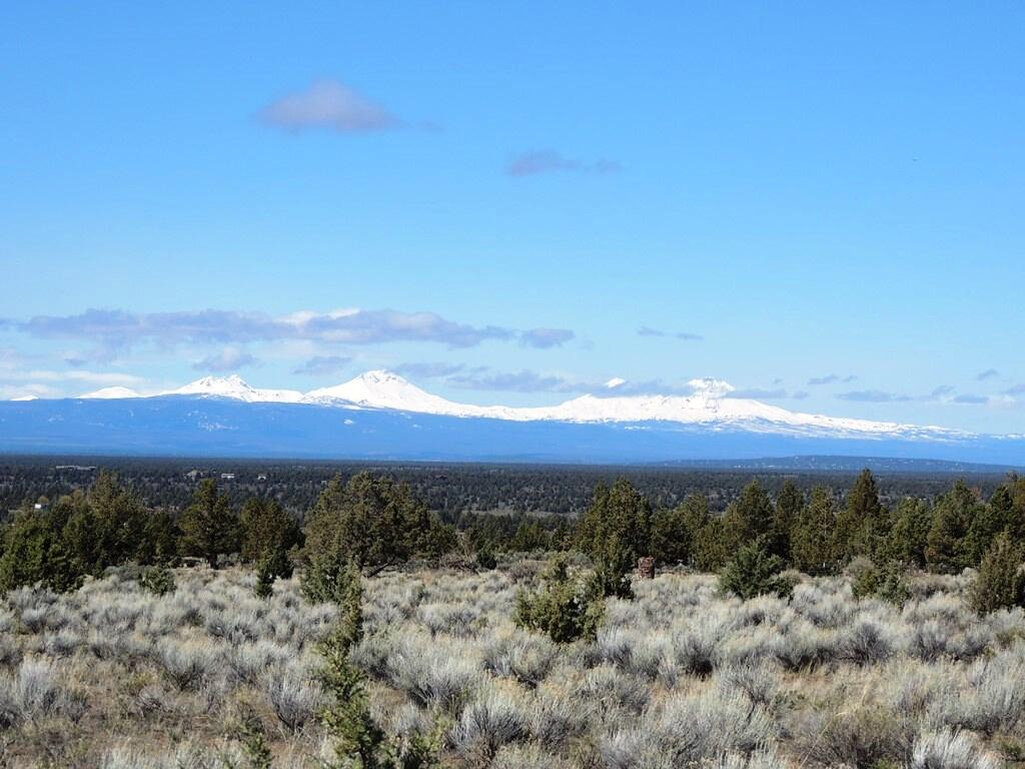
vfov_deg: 16.4
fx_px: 2665
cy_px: 384
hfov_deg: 21.8
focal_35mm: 90
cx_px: 512
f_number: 4.1
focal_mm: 16
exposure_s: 1/1250
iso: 100
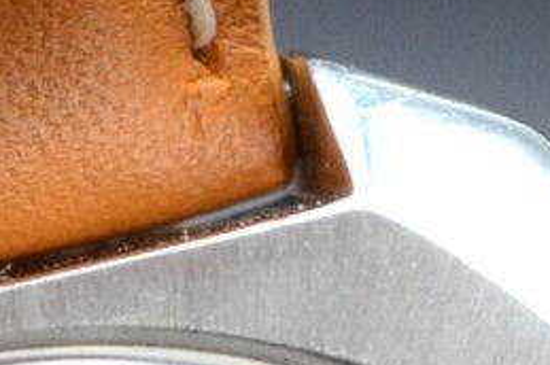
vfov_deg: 2.8
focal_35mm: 486
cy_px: 917
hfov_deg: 4.2
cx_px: 225
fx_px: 7416
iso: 1100
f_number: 9
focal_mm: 60
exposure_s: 1/30
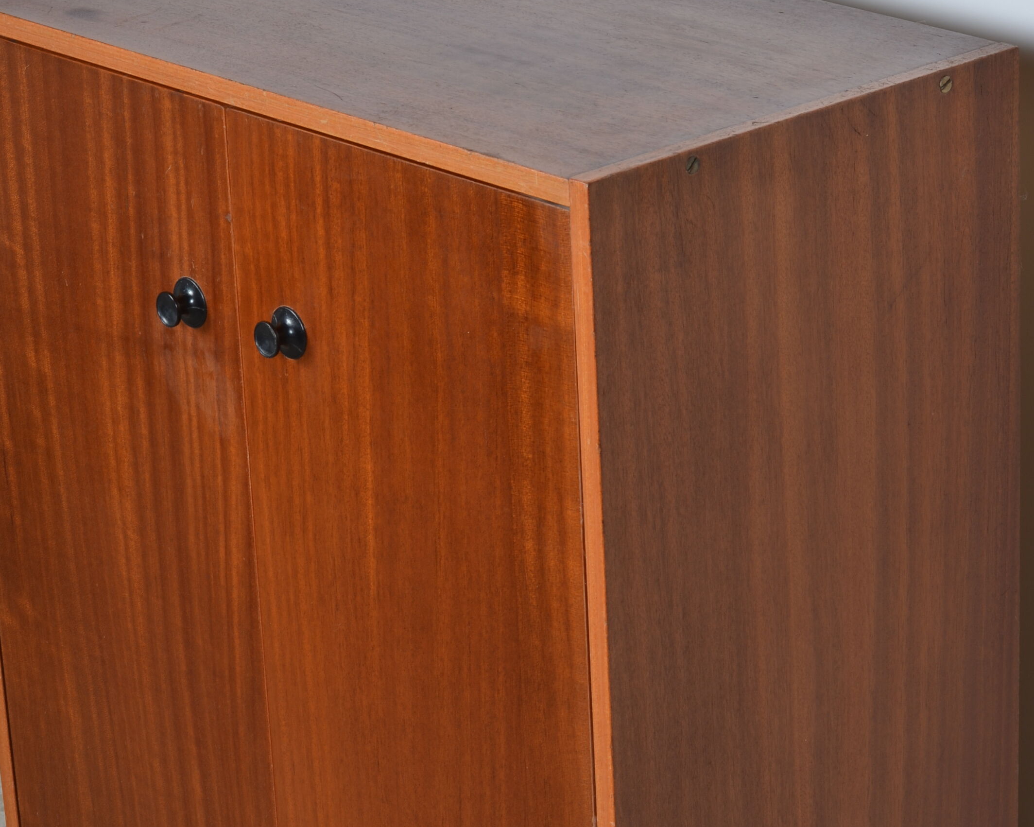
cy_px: 620
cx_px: 548
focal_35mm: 122
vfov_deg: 12.6
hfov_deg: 15.8
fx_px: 3733
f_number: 11
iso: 100
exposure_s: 1/125
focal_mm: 50
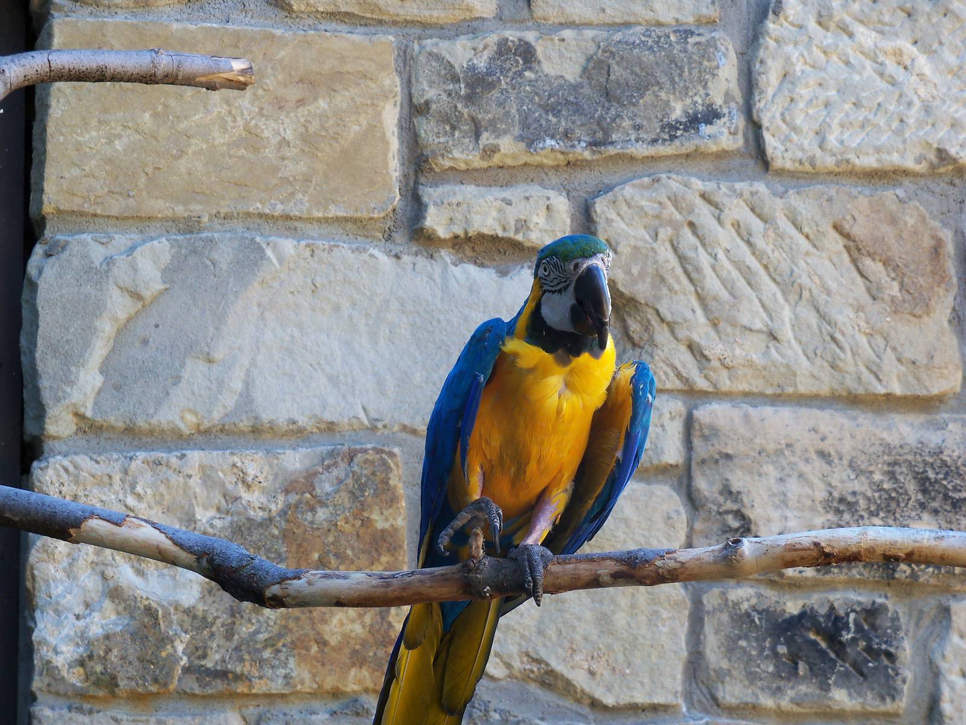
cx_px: 483
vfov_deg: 14.0
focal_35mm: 106
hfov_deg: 18.5
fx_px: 2958
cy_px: 362
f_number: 4.2
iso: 100
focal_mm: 18.8
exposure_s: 1/40
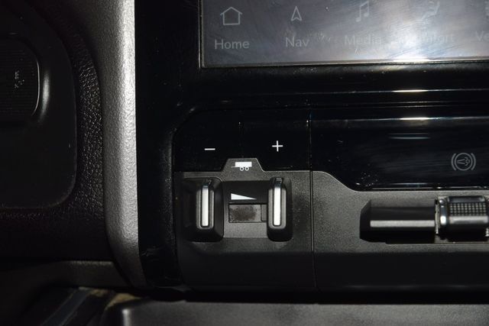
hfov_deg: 19.5
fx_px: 1426
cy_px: 163
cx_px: 244
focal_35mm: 105
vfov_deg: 13.0
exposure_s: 1/125
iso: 100
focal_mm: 70
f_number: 8
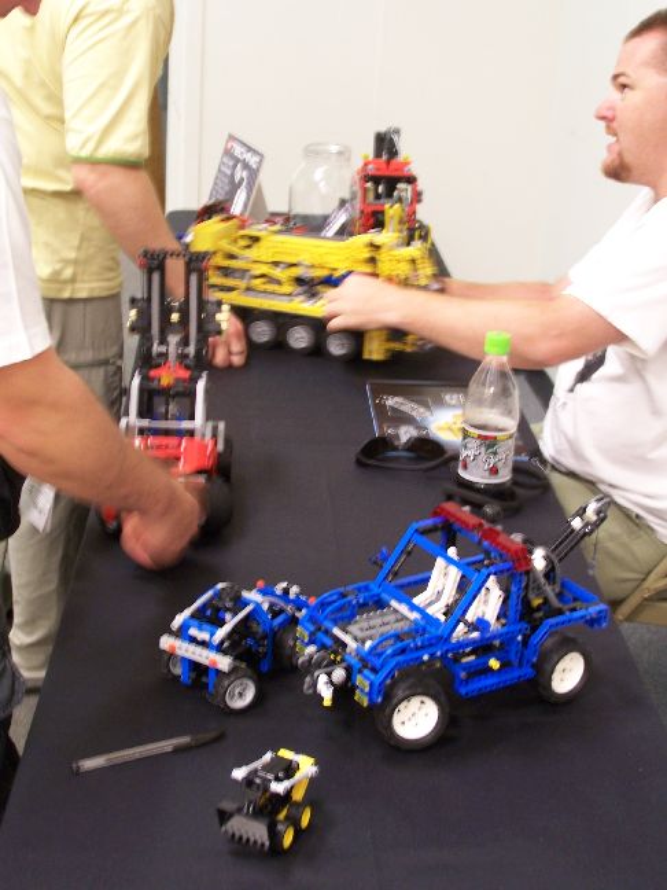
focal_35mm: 59
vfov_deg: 32.7
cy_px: 445
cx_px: 334
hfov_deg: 24.8
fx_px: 1516
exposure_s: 1/8
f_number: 3.1
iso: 140
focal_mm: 9.8
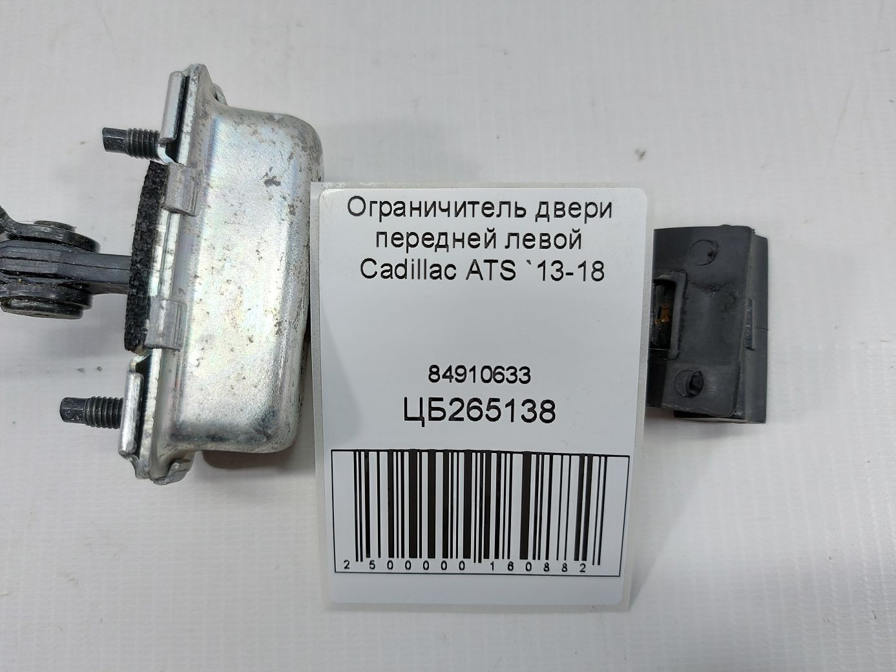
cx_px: 448
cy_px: 336
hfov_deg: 71.6
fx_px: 621
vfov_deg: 56.8
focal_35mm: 24
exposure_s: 1/60
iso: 64
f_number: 1.8
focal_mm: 5.23
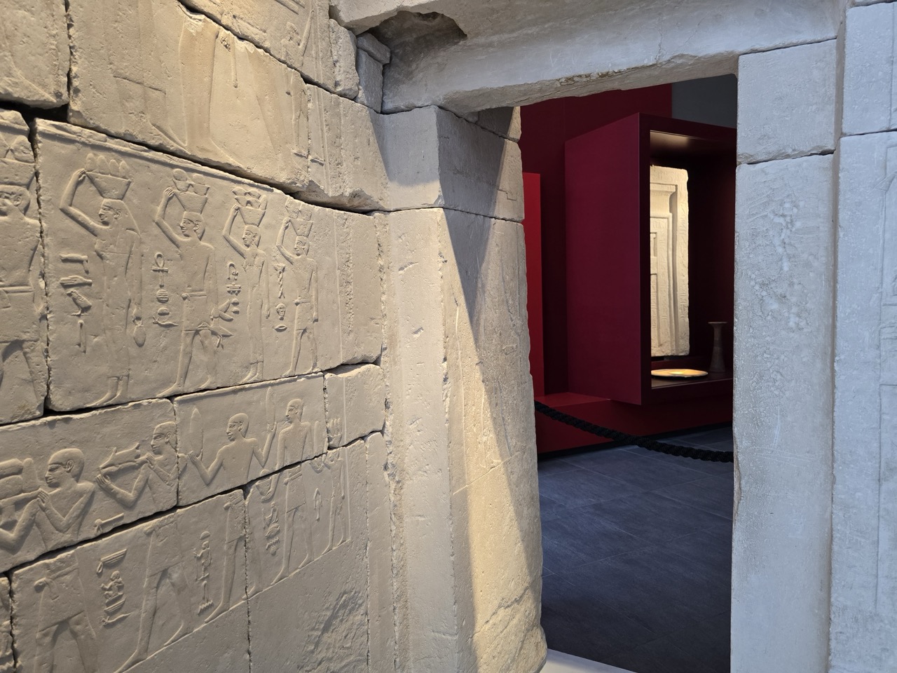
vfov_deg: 58.9
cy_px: 336
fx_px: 596
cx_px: 448
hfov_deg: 73.9
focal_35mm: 23
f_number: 1.7
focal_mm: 6.3
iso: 320
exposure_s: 1/120
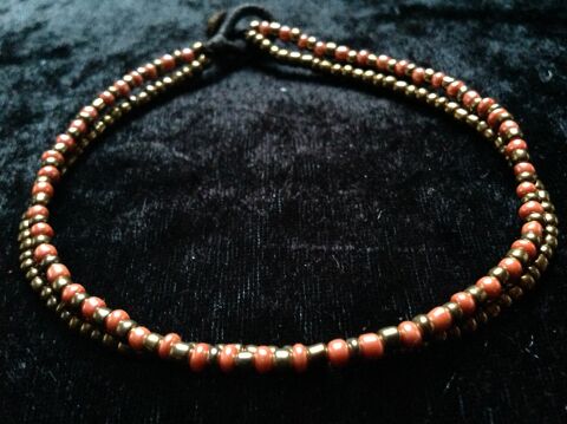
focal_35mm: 35
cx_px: 284
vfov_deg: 40.6
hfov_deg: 52.7
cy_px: 212
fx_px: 573
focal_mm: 4.28
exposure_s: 1/15
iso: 800
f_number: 2.4
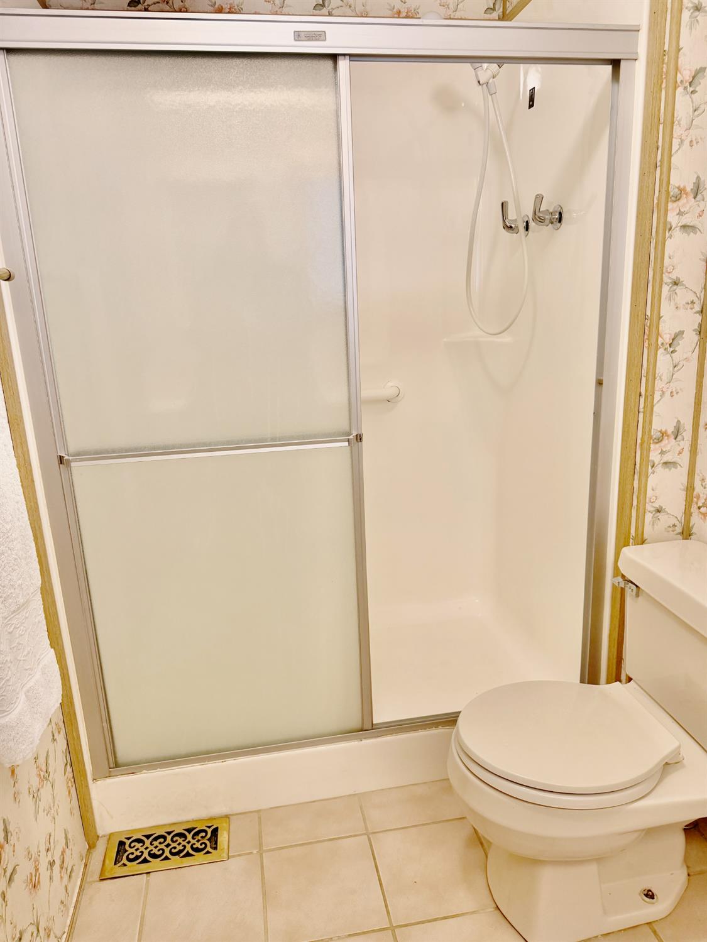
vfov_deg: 71.6
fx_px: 653
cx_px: 354
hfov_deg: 56.8
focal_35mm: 24
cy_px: 471
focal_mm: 6.76
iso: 160
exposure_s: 1/60
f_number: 1.78
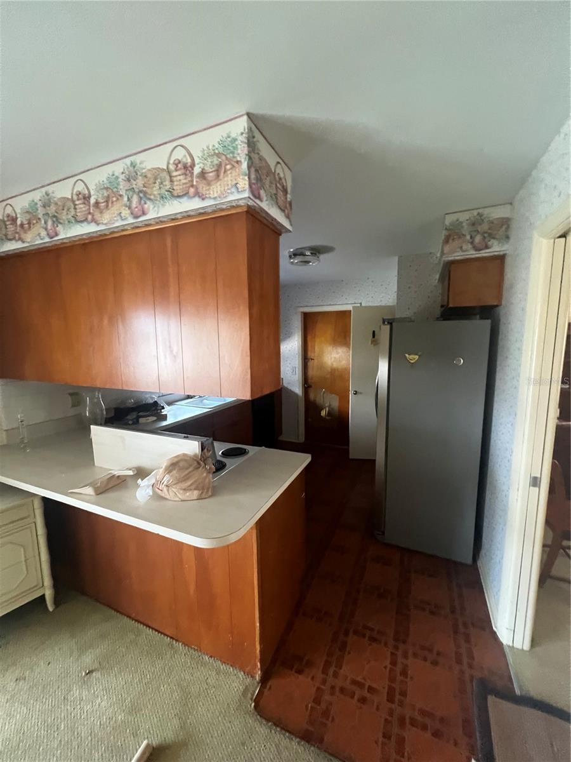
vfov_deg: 106.2
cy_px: 381
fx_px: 286
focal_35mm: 13
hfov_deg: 89.9
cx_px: 286
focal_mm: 1.57
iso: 800
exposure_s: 1/60
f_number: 1.8
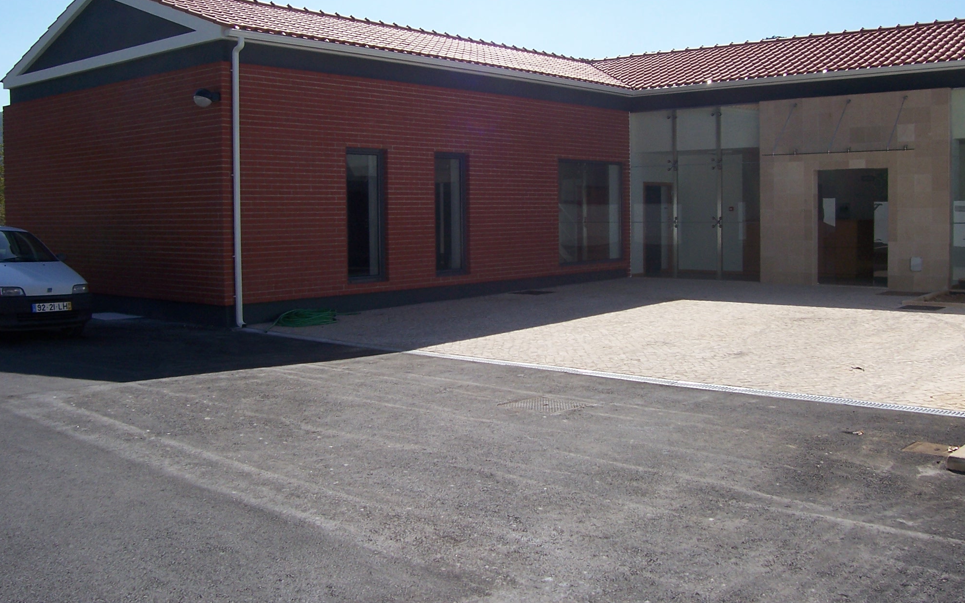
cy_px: 249
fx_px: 973
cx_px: 481
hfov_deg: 52.7
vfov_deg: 34.4
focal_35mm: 37
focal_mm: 5.6
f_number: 5.6
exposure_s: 1/750
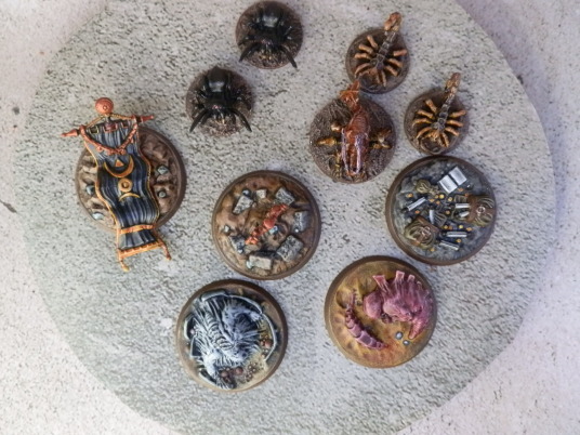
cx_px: 290
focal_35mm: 28
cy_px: 218
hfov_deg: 63.4
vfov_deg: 49.7
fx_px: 469
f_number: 3.1
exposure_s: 1/60
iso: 400
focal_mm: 5
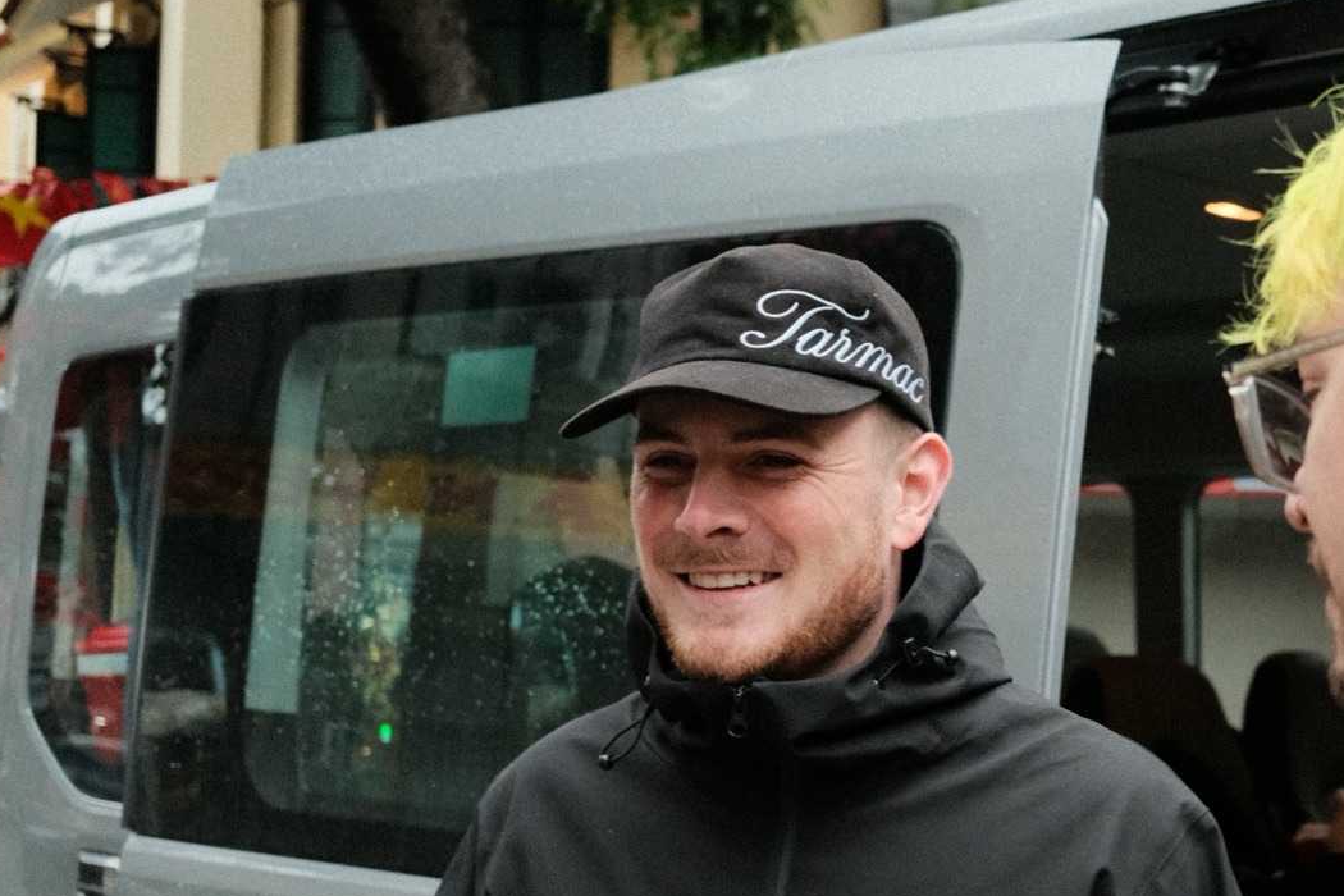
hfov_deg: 30.3
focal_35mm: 64
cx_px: 1152
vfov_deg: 21.0
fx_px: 2389
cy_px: 730
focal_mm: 23
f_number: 2.8
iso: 3200
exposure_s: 1/125
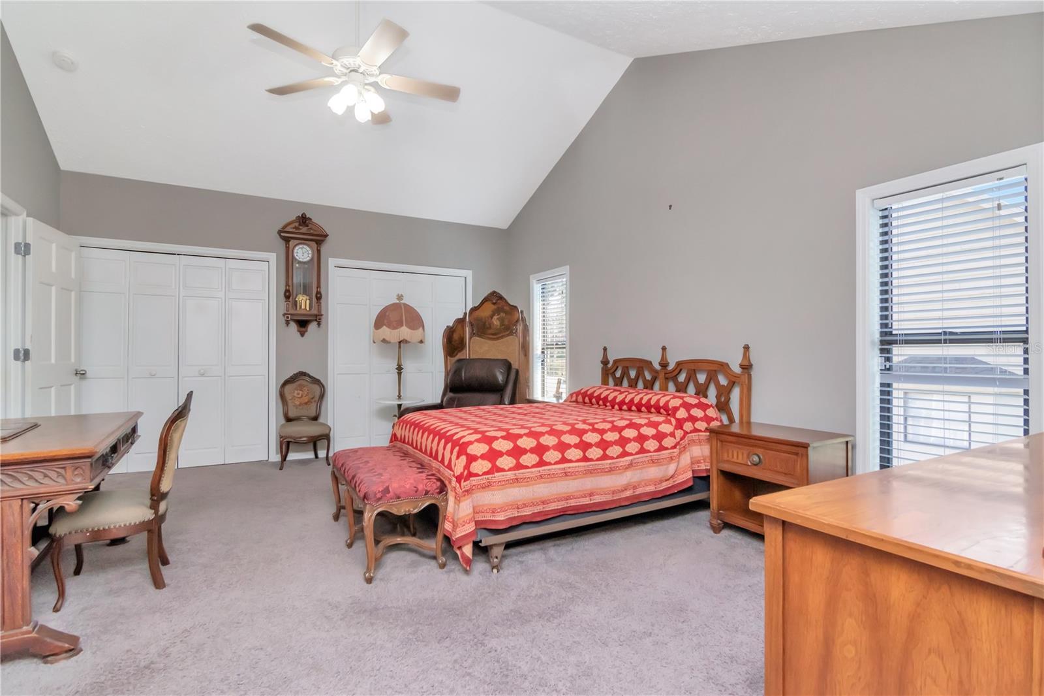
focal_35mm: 16
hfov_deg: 95.0
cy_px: 348
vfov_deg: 72.0
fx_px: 478
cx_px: 522
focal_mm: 11
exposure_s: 1/80
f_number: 10
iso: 800
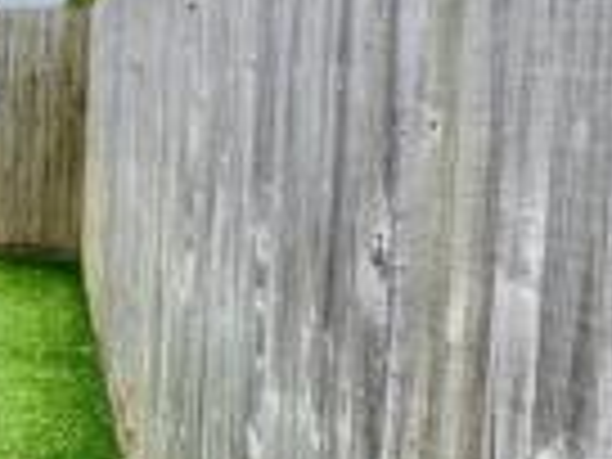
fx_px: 1061
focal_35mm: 60
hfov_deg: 21.4
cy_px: 137
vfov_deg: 24.2
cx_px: -484
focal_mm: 2.22
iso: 64
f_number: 2.2
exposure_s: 1/99
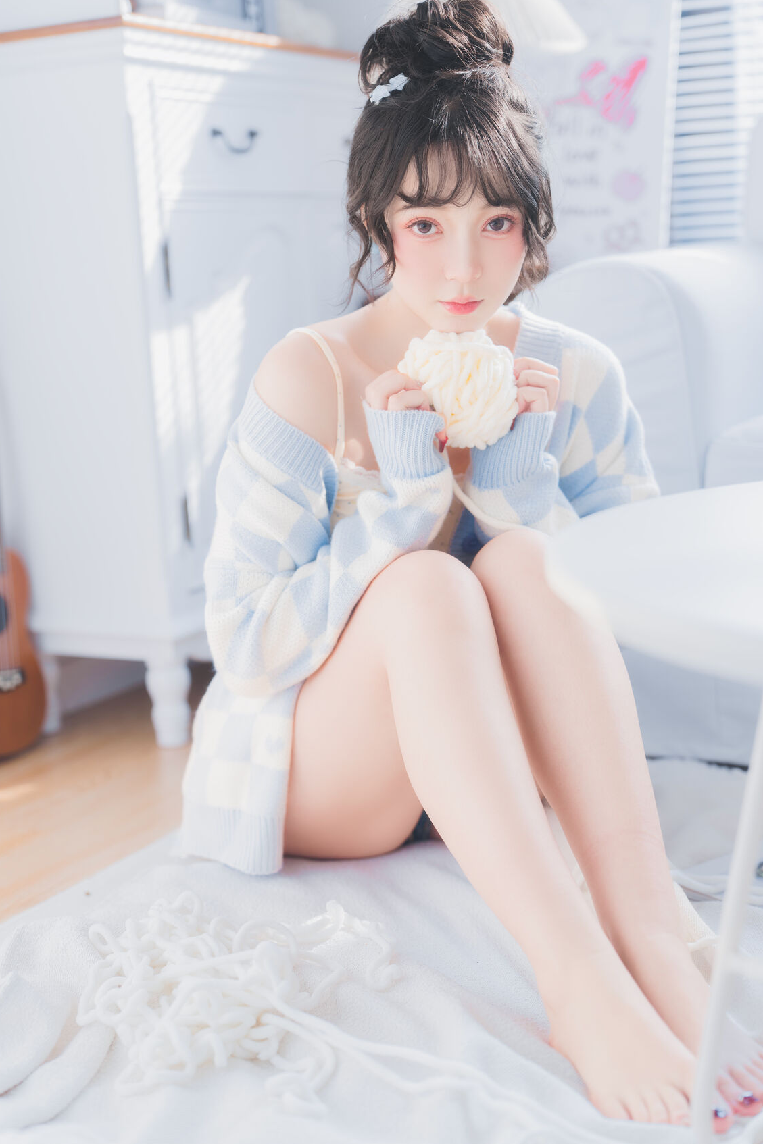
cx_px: 391
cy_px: 552
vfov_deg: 38.9
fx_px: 1622
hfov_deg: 26.5
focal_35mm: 51
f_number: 2
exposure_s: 1/100
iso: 100
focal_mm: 48
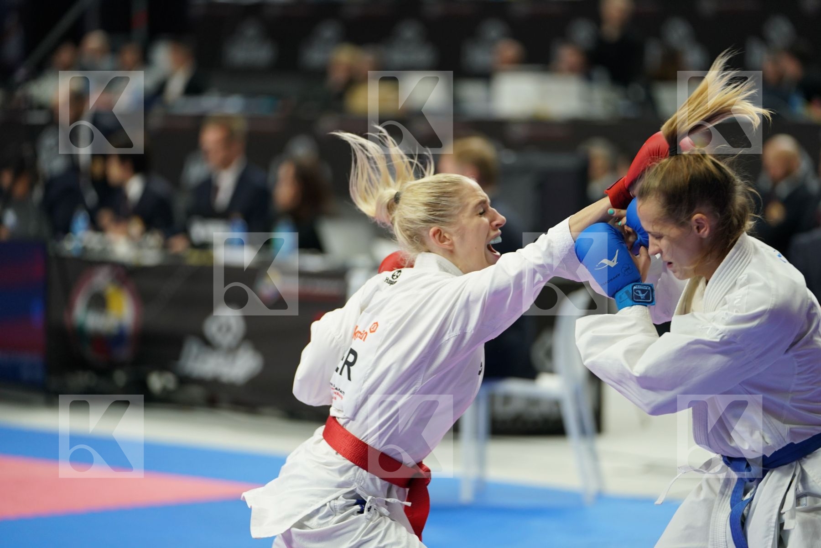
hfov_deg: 12.0
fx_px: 3899
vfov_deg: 8.0
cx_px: 410
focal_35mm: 171
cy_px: 274
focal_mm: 171
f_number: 2.8
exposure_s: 1/1000
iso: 1000
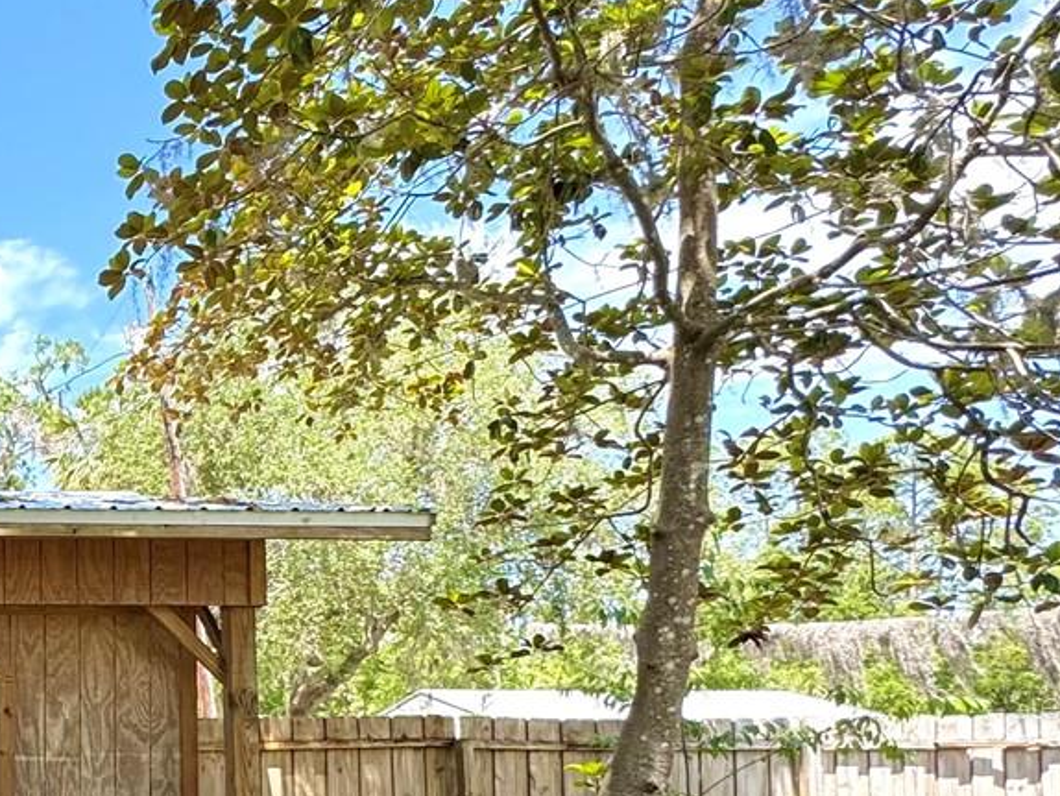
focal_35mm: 39
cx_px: -294
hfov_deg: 34.8
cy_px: 704
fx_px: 1195
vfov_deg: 34.9
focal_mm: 2.22
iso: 40
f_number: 2.2
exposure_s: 1/440
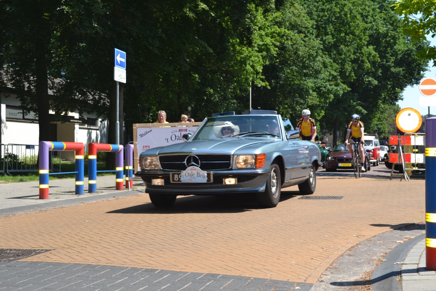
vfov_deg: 25.1
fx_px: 654
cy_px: 146
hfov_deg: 36.9
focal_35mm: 54
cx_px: 218
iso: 100
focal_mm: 36
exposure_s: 1/200
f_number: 7.1
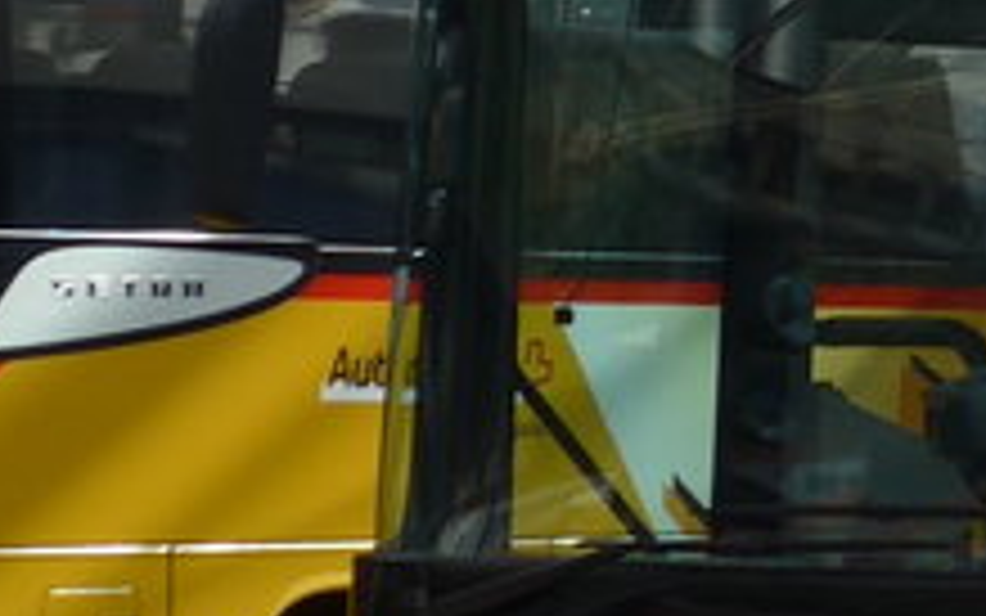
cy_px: -211
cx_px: 2031
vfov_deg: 3.4
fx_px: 10321
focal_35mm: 384
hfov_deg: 5.4
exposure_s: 1/320
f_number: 3.9
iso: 80
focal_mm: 13.4
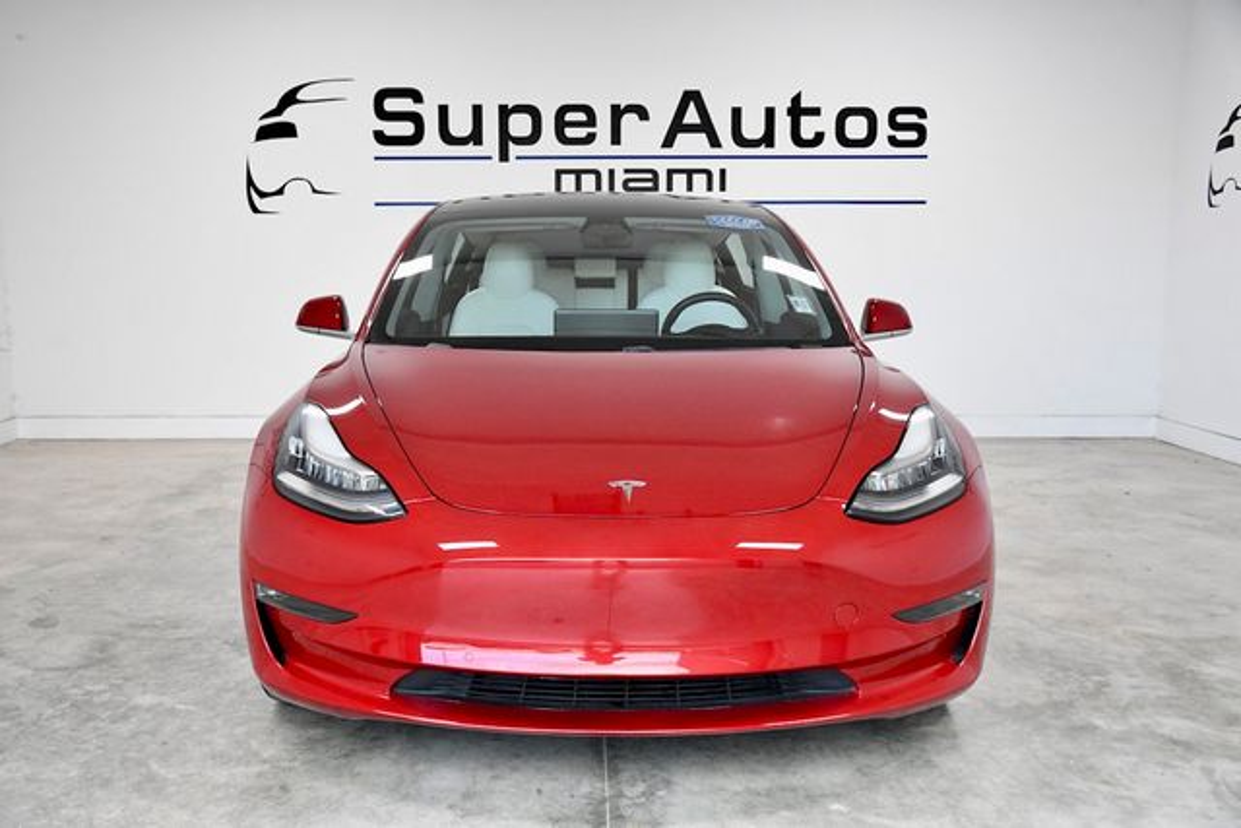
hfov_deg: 55.8
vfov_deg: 38.9
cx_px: 620
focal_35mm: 34
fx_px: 1172
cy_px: 414
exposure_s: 1/800
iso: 2500
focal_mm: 23
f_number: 4.5
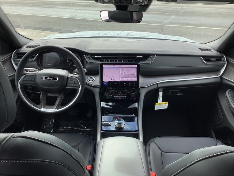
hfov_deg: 58.4
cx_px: 117
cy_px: 88
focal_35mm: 31
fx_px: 210
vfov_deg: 45.4
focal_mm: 3.3
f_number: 2.4
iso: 25
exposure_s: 1/193
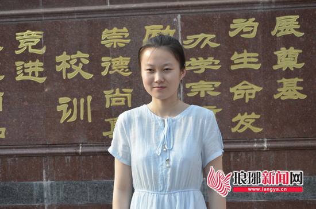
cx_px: 158
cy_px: 104
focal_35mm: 75
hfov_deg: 27.1
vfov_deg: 18.1
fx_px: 657
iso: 200
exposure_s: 1/250
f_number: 8
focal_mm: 50
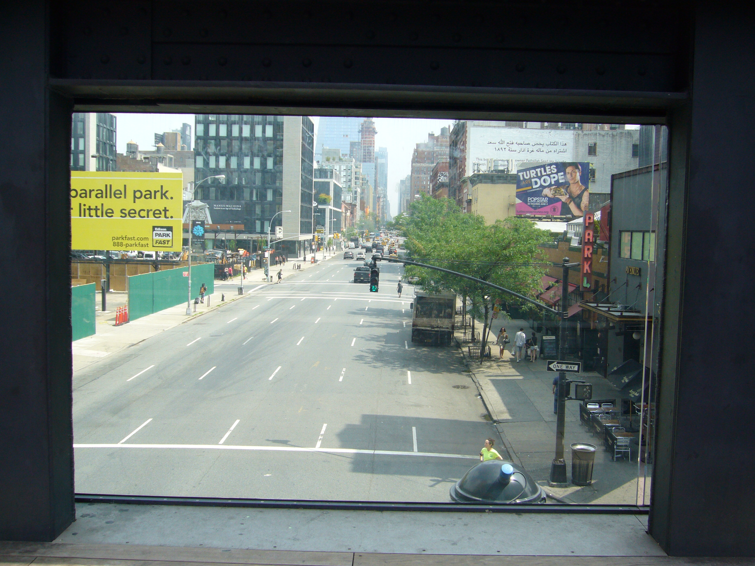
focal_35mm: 35
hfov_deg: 52.6
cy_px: 283
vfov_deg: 40.7
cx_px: 378
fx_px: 763
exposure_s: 1/200
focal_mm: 5.8
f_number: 5.6
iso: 80
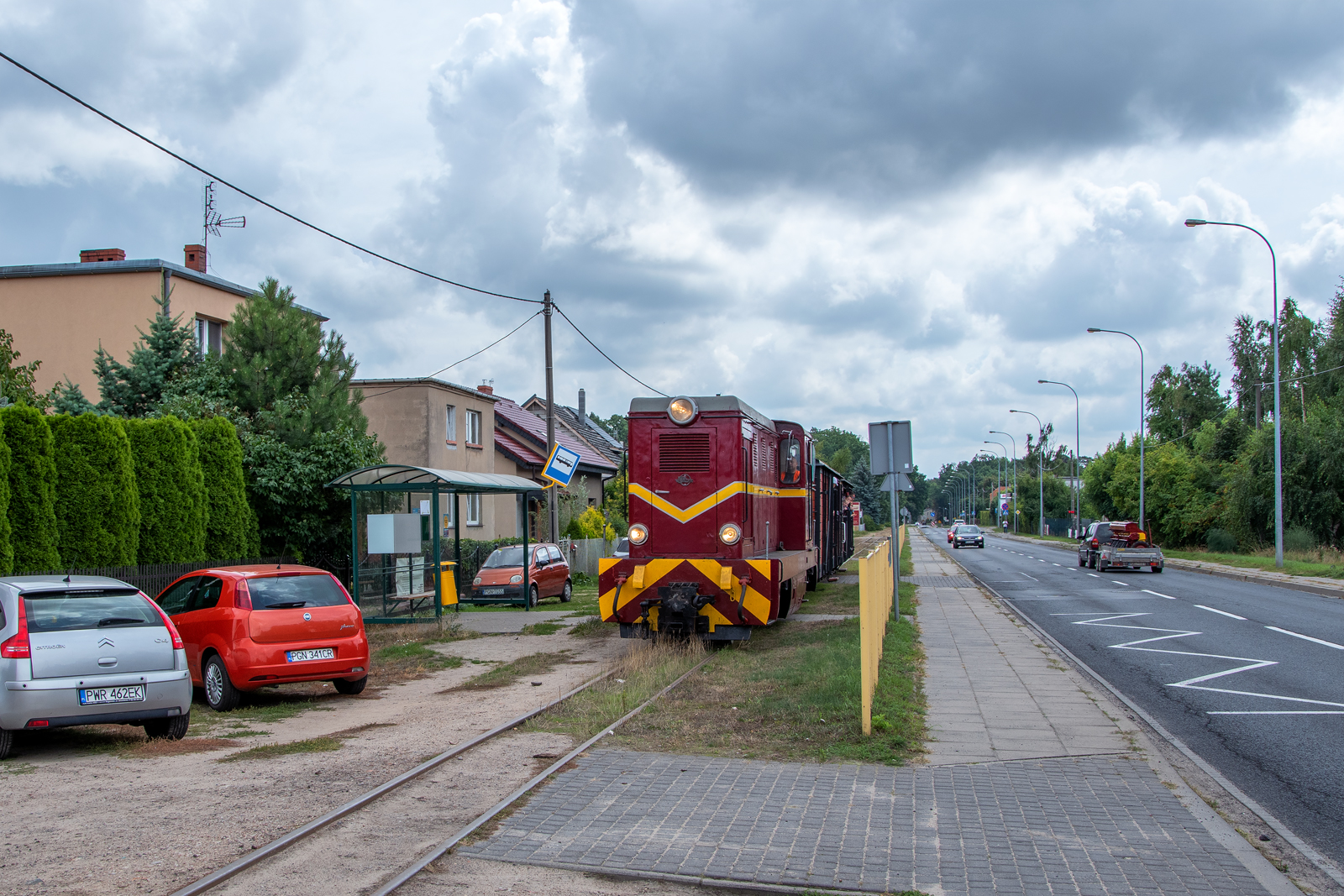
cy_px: 448
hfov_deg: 57.2
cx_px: 672
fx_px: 1232
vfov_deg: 40.0
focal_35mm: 33
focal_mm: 22
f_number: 9
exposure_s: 1/500
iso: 160
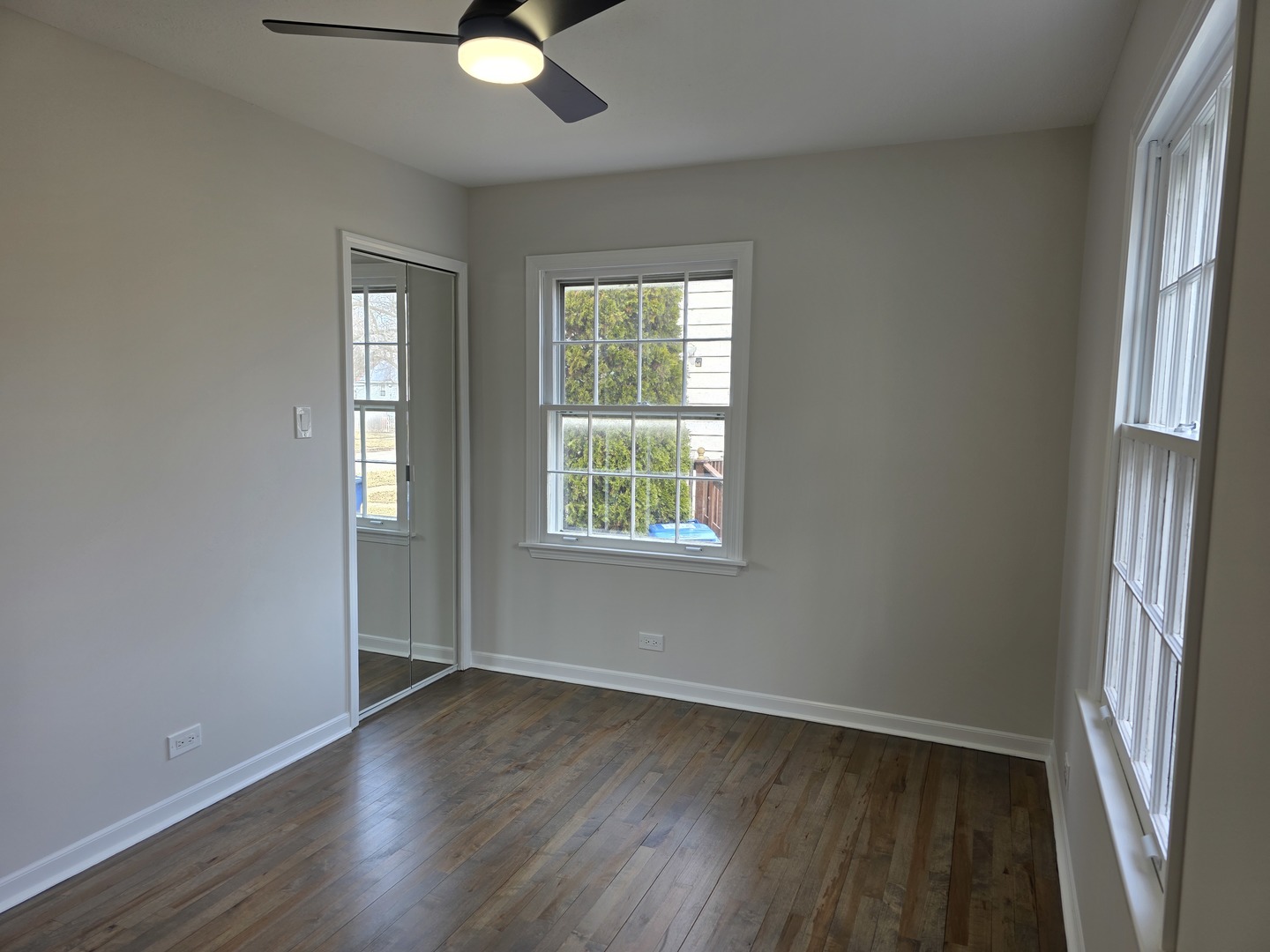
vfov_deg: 58.9
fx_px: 844
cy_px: 476
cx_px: 635
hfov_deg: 73.9
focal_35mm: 23
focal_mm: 6.3
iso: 40
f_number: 1.7
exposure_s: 1/180
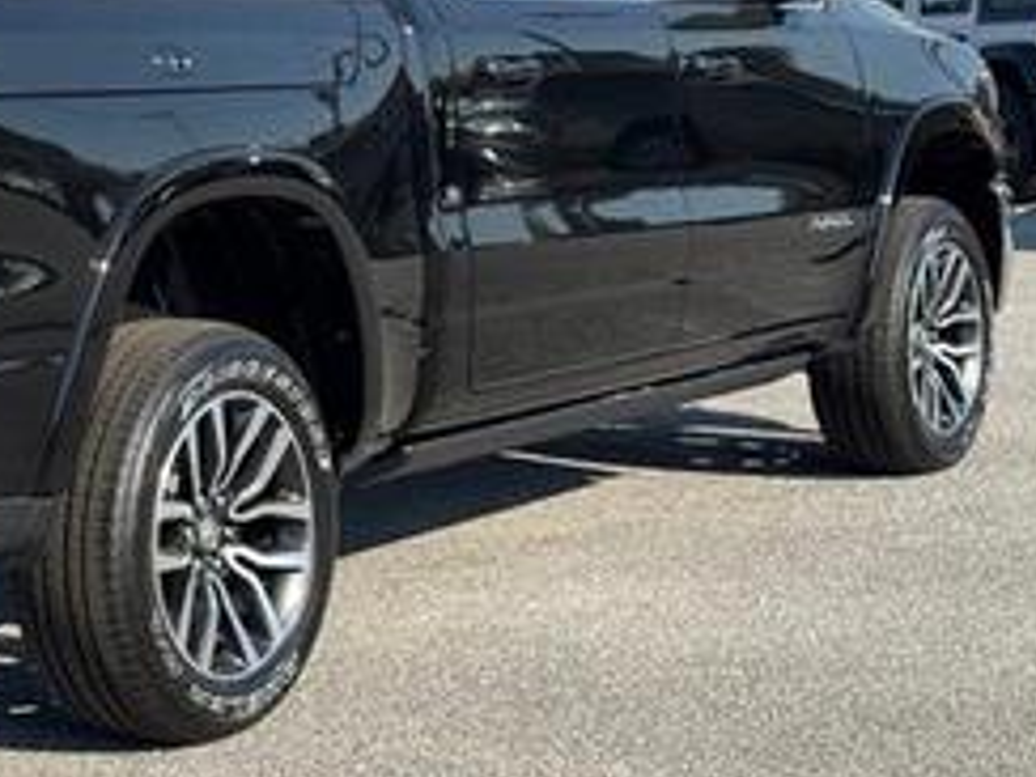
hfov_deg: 19.4
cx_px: 55
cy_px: 204
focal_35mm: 99
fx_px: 2963
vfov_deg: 14.9
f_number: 1.78
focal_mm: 6.76
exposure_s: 1/2833
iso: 64
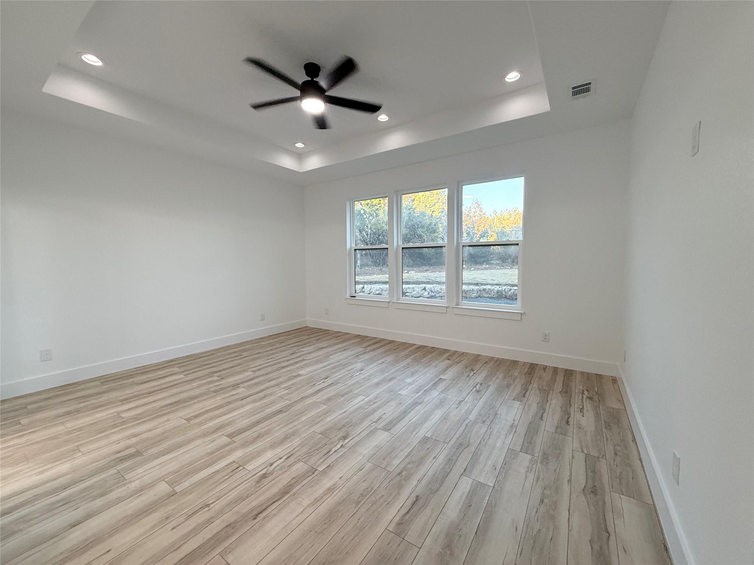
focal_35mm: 14
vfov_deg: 85.7
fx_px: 305
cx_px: 377
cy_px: 282
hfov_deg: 102.1
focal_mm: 2.22
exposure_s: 1/120
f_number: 2.2
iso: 320
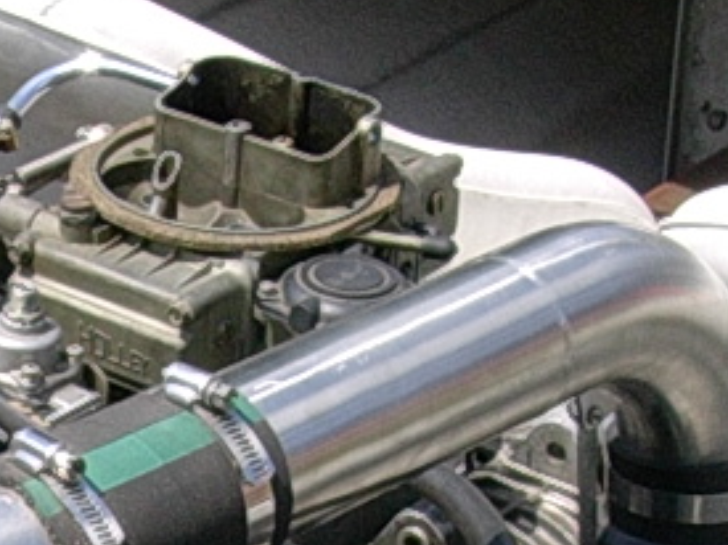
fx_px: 2901
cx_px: -172
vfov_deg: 10.4
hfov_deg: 13.8
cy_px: 828
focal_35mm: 138
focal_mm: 5.6
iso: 70
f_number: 5.4
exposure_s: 1/304
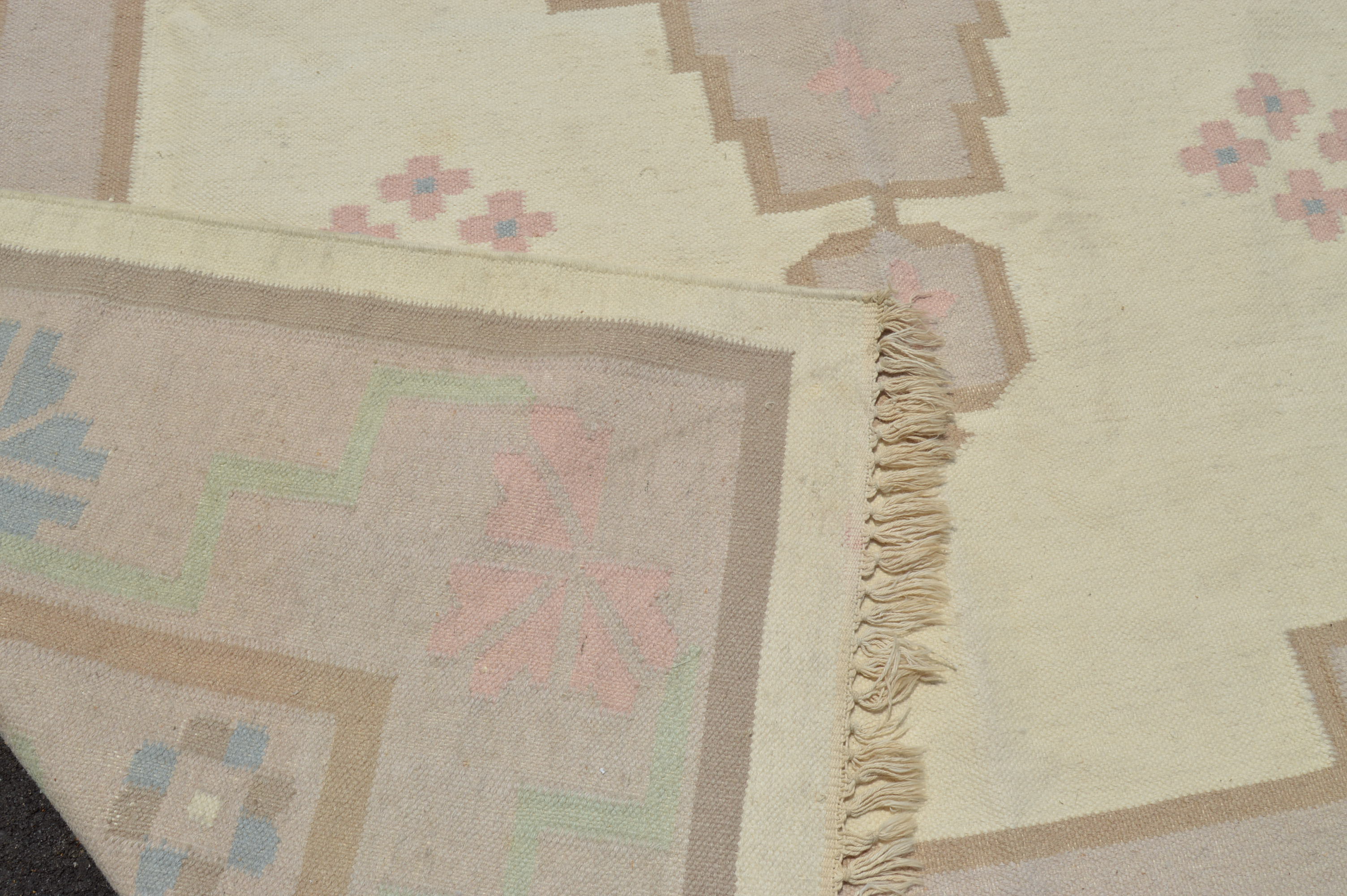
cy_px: 448
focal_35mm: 36
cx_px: 674
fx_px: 1346
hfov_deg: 53.2
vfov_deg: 36.8
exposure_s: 1/200
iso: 100
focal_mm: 24
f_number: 13
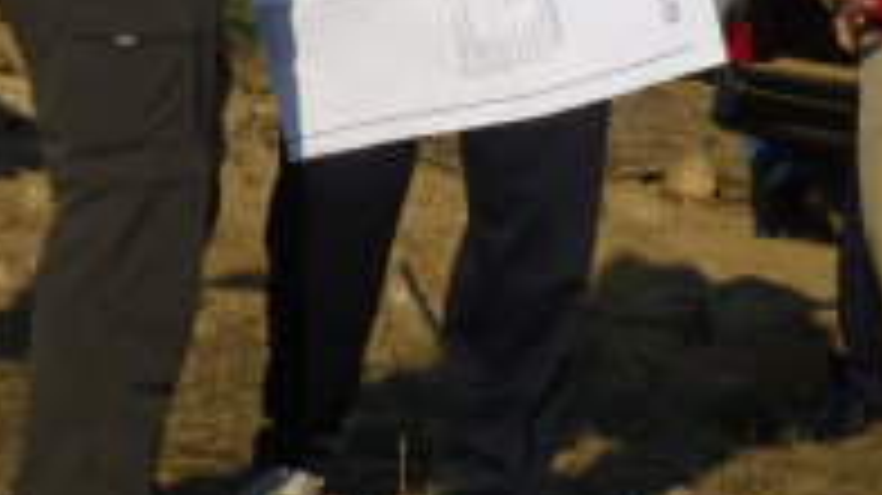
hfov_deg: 11.8
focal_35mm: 183
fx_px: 4278
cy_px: -227
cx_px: 590
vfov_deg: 6.5
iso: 100
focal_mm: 12.5
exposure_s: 1/800
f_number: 5
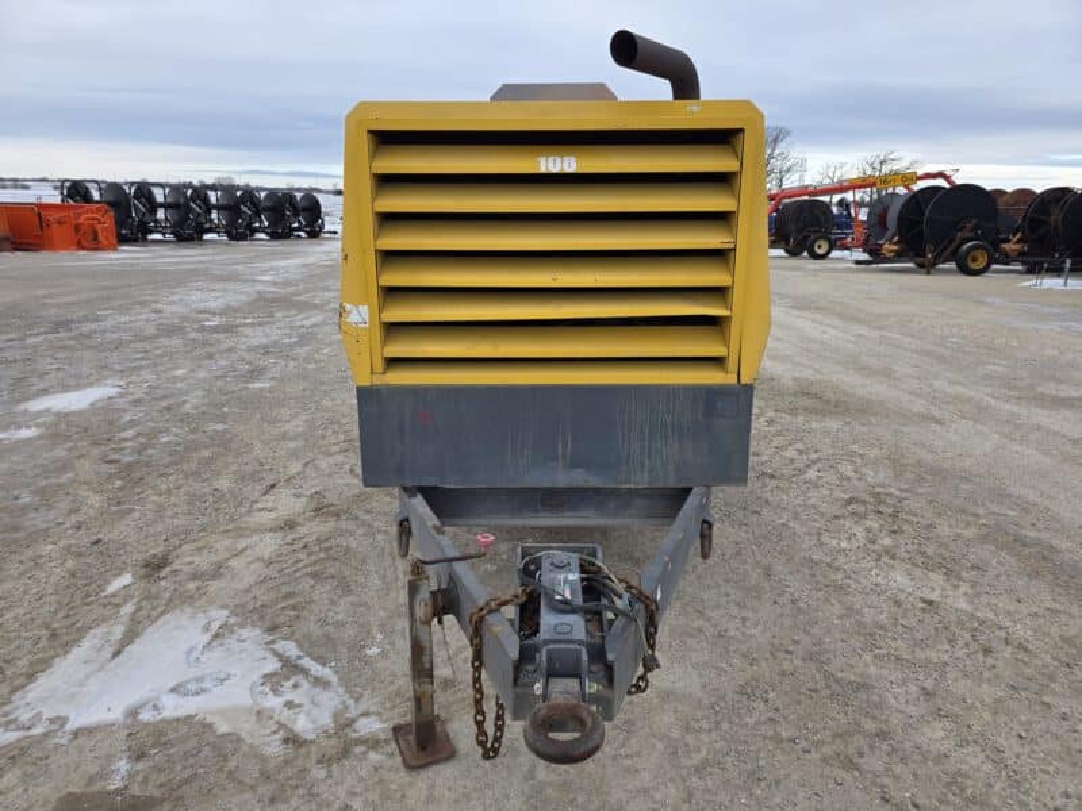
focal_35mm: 23
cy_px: 406
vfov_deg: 58.9
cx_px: 541
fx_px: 719
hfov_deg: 73.9
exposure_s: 1/1376
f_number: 1.7
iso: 80
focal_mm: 6.3
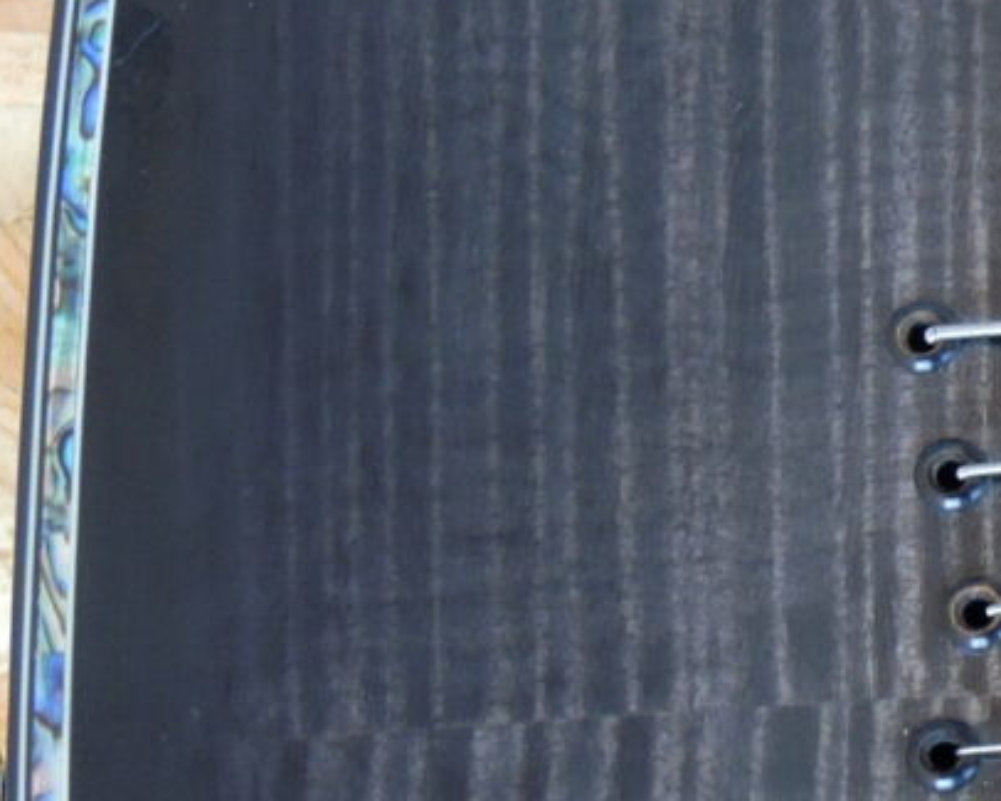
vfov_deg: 4.3
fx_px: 10579
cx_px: 2991
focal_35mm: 357
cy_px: 742
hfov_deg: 5.1
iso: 125
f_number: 2.8
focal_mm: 12.5
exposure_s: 1/50
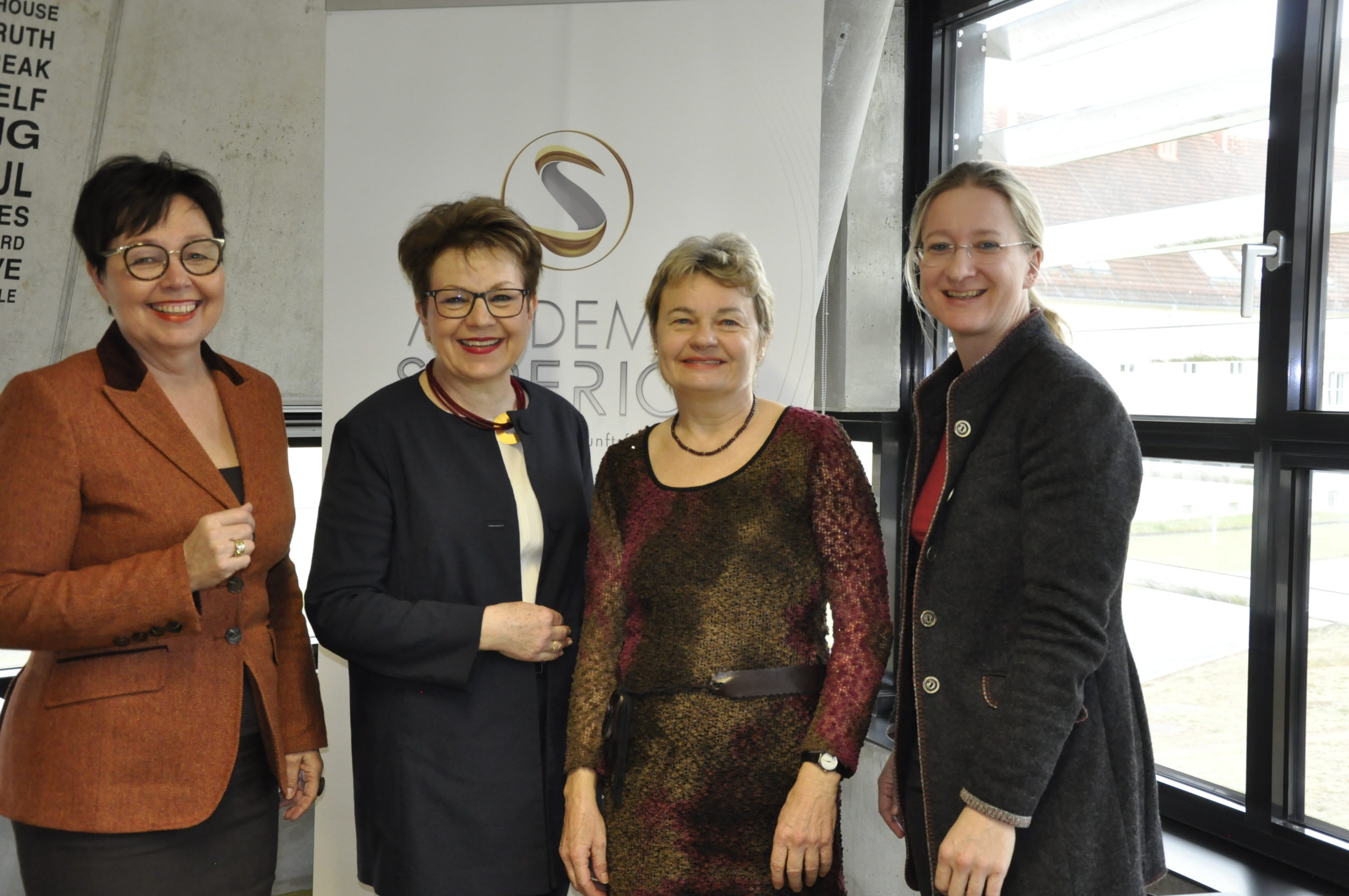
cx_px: 663
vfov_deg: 31.1
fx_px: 1609
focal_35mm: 43
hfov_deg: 45.5
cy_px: 458
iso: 1250
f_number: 4.5
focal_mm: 28
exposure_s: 1/125
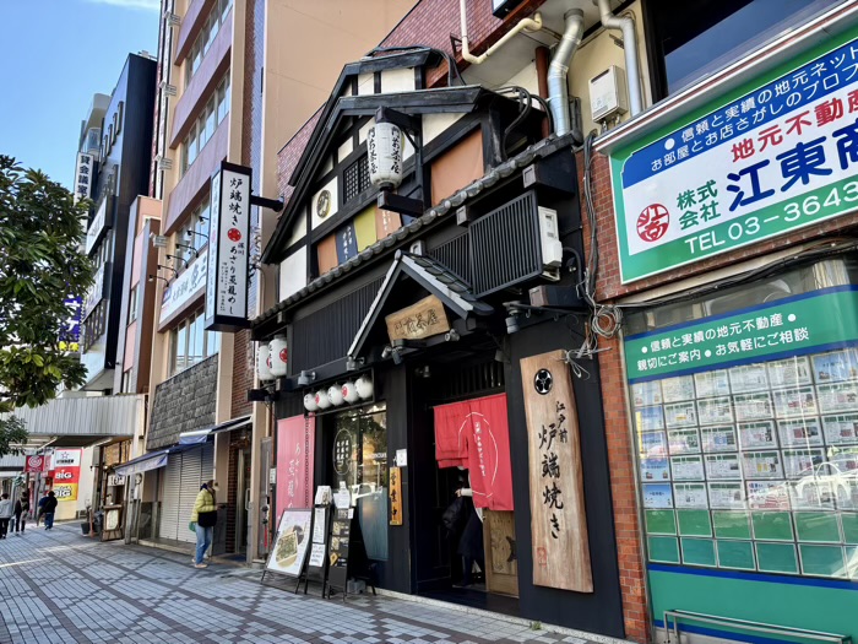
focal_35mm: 26
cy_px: 322
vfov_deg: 53.1
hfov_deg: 67.3
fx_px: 644
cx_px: 429
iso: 50
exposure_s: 1/382
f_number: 1.6
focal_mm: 5.96
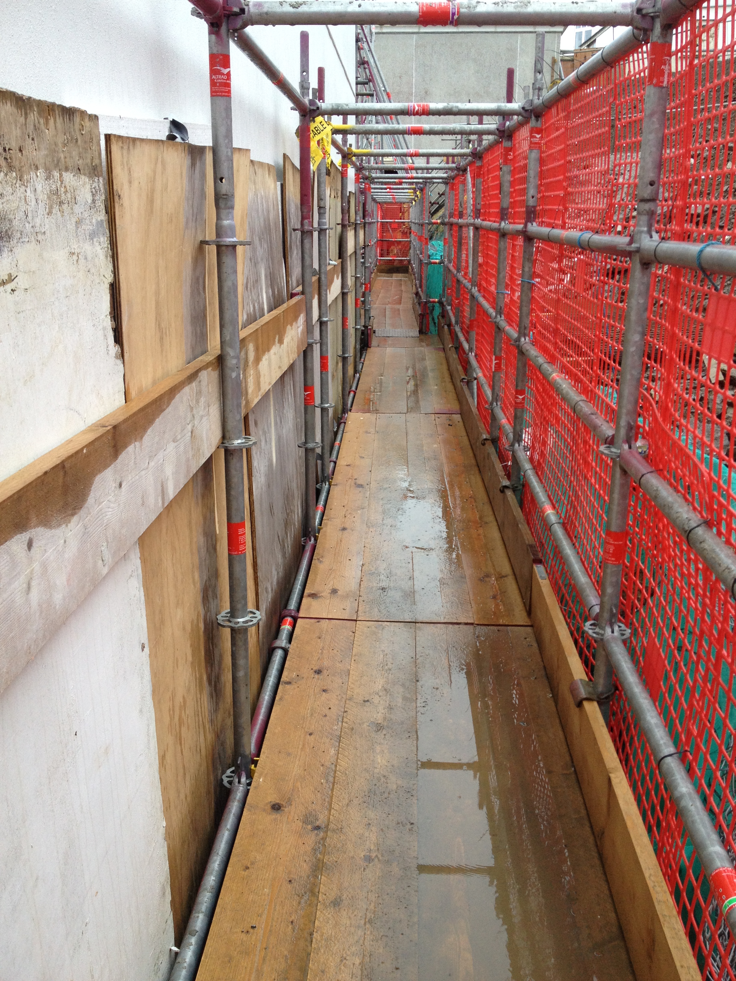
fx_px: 992
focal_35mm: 35
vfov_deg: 52.6
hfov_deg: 40.7
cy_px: 490
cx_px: 368
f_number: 2.4
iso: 80
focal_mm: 4.28
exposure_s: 1/120
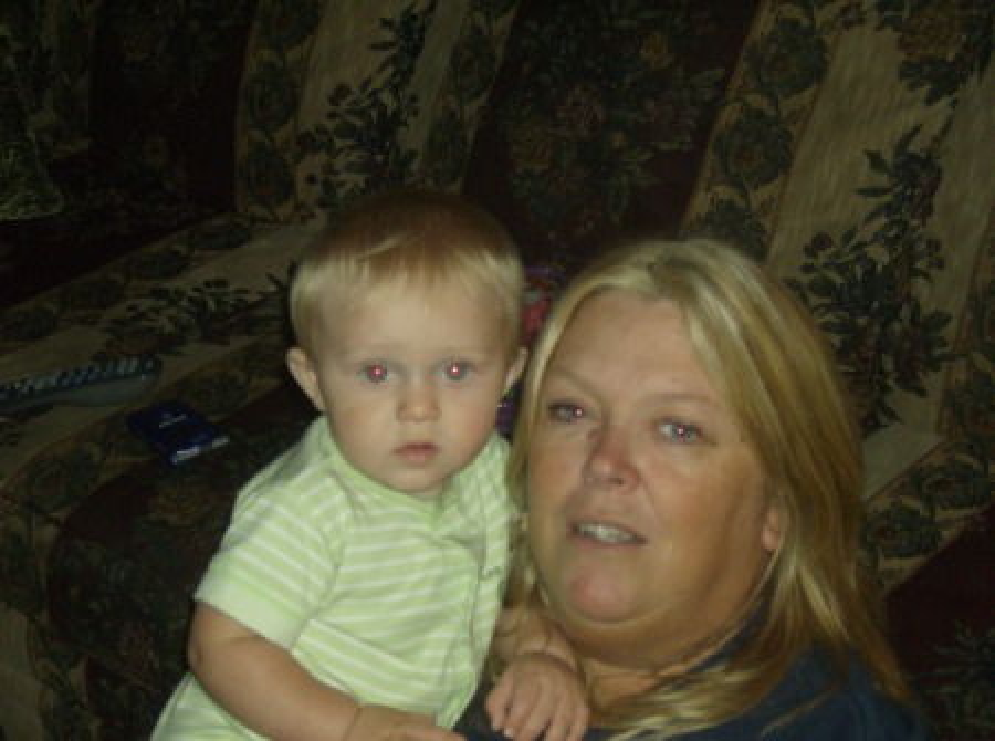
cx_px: 498
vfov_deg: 20.9
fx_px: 2007
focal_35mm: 70
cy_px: 370
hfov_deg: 27.8
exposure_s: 1/91.3
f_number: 3.7
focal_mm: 11.6
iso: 200
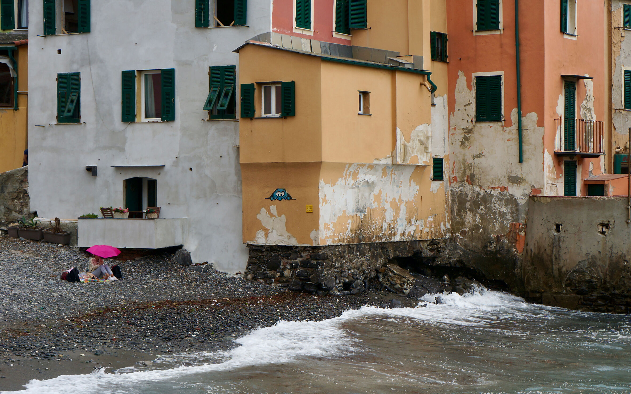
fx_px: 1144
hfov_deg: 30.8
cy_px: 189
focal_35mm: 67
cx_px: 314
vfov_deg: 19.6
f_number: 8
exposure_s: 1/125
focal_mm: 43
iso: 100
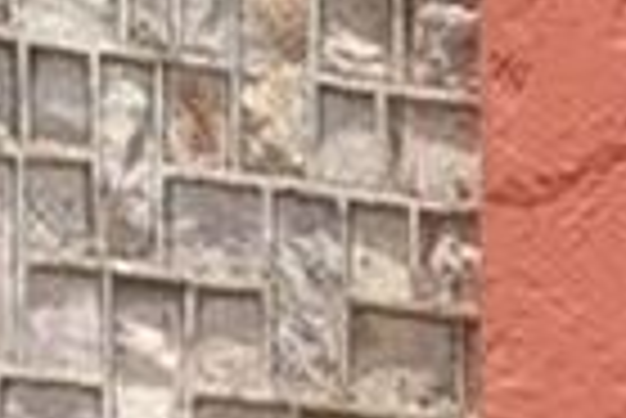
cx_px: 1864
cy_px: 1124
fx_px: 3272
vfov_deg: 6.8
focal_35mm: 188
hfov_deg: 8.9
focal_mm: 10.59
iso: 125
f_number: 9
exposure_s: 1/100
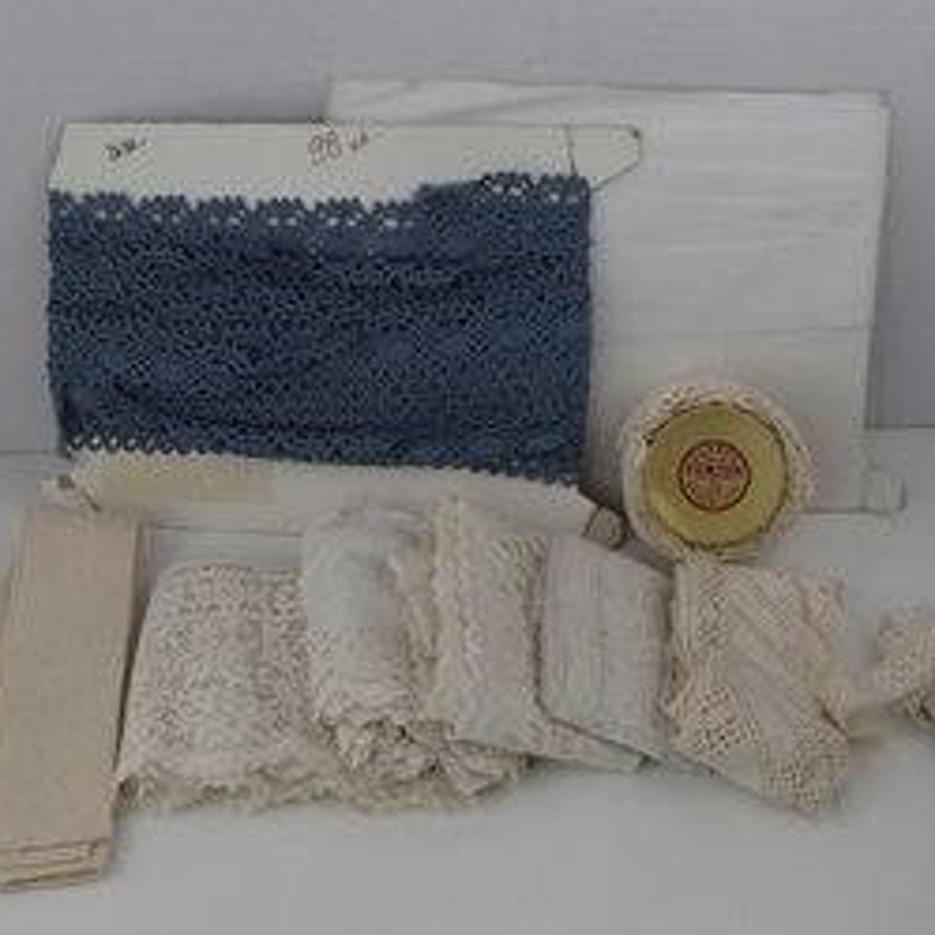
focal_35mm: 45
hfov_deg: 37.5
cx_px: 411
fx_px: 1375
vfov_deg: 37.5
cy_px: 479
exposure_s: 1/160
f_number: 4.7
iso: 100
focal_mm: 6.64
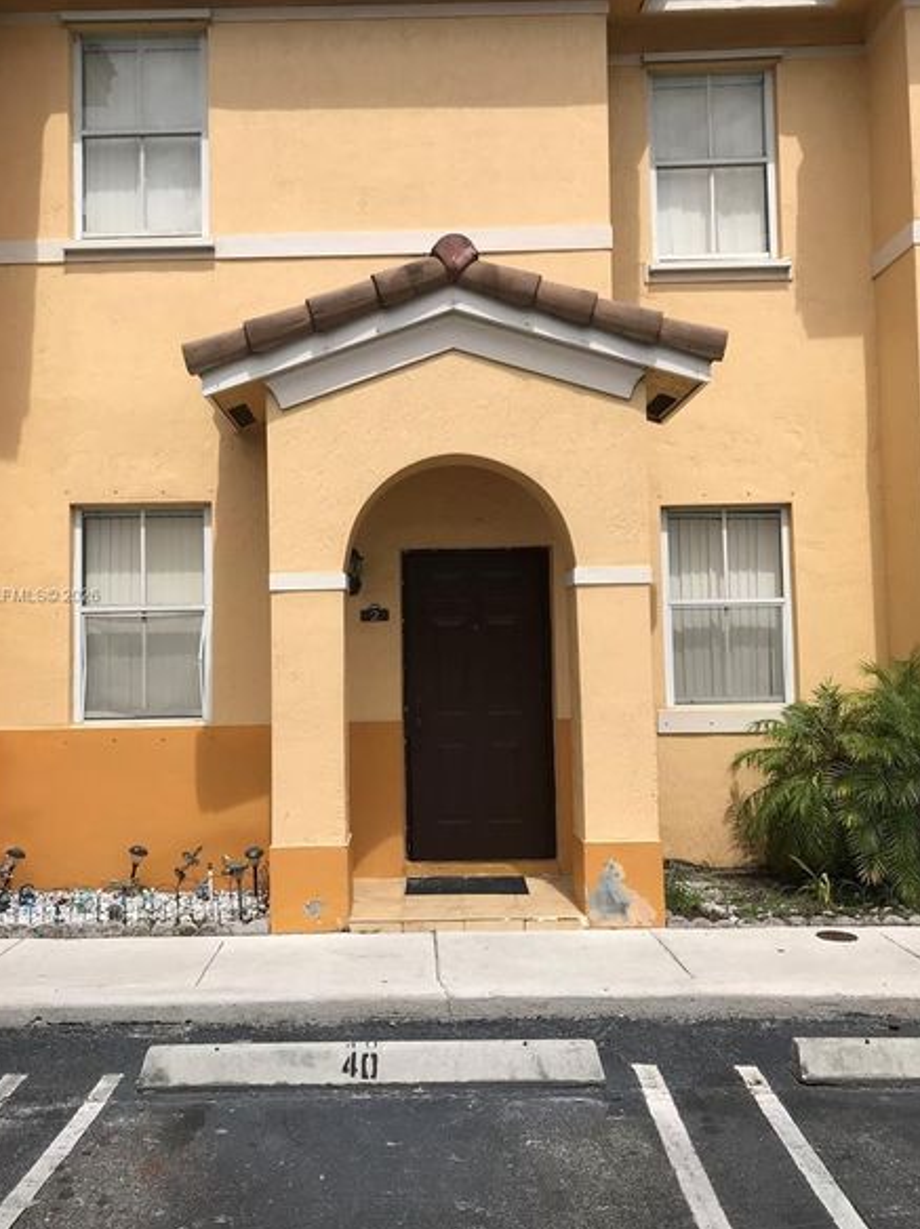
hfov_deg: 44.0
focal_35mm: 32
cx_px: 408
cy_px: 597
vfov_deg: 56.8
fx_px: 1136
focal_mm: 3.99
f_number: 1.8
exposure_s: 1/4167
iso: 20
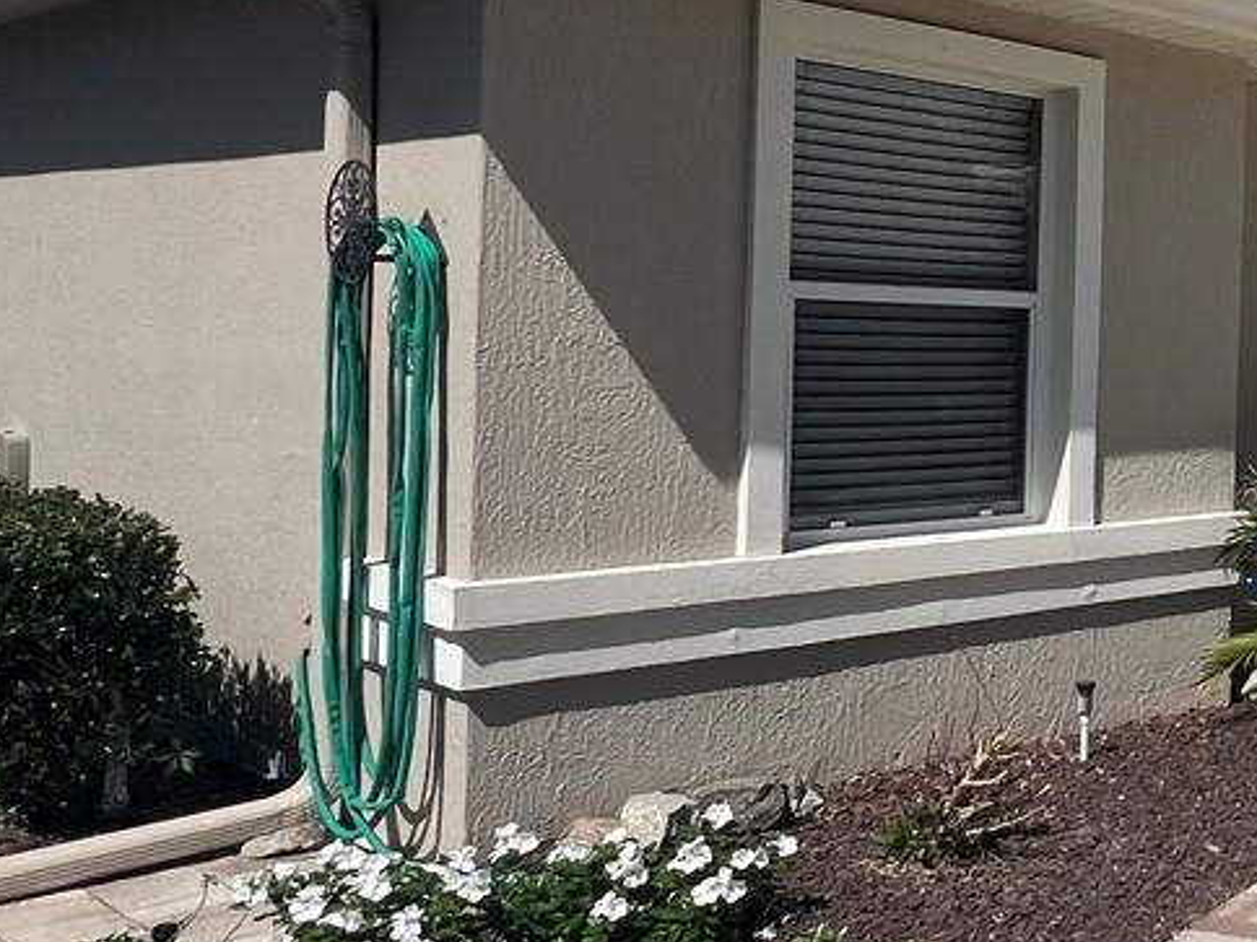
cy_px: 368
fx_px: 1561
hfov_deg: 32.5
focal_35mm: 43
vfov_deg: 33.5
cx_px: 1649
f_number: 1.8
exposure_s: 1/3425
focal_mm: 1.57
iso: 32
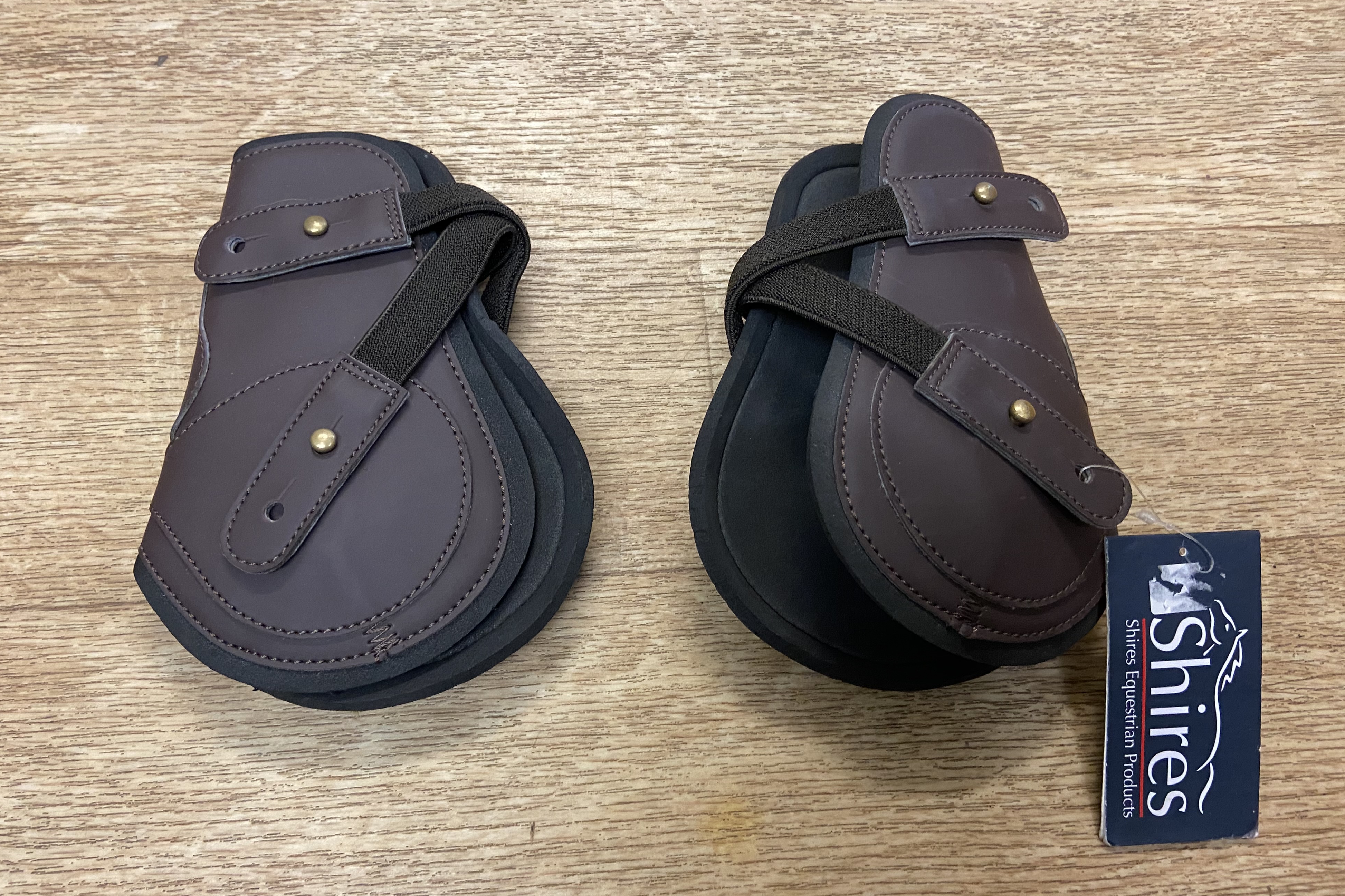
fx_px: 1046
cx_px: 655
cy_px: 449
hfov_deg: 65.5
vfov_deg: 46.4
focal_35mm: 28
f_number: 1.8
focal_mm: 4.25
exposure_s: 1/50
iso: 250
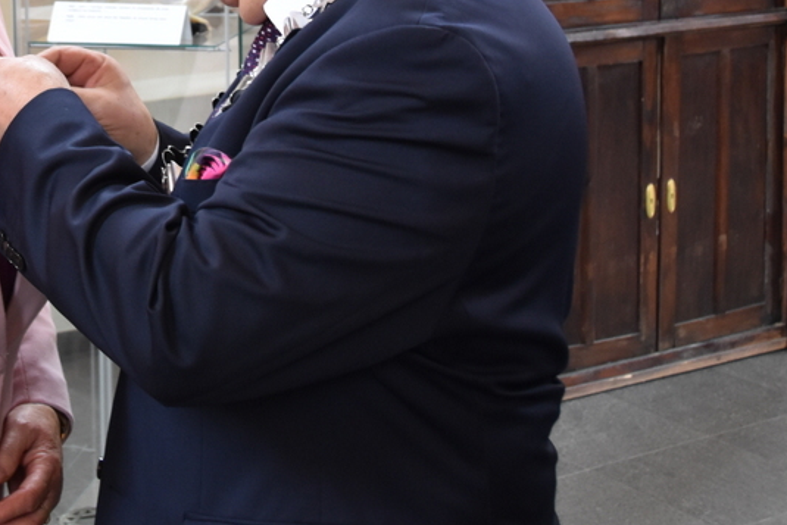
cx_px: 90
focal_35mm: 74
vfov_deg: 18.1
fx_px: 1618
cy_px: 37
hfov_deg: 26.5
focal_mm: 22
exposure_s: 1/30
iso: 1100
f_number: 3.8
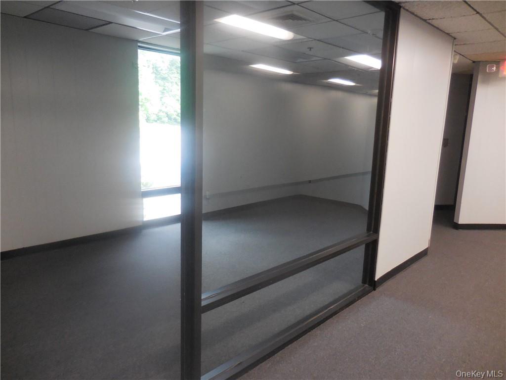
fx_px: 365
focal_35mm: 25
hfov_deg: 69.4
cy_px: 190
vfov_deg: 54.9
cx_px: 253
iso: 400
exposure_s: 1/30
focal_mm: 4.5
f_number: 3.3
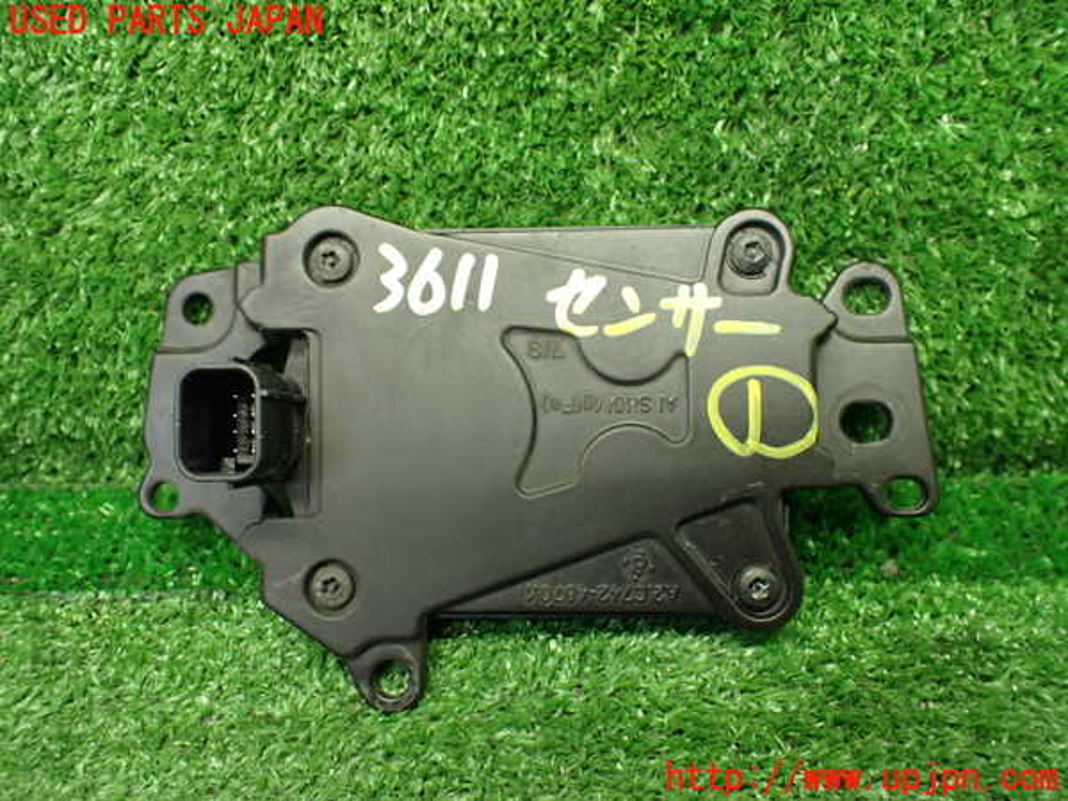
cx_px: 534
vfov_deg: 46.8
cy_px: 400
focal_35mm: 30
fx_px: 926
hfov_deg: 60.0
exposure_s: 1/100
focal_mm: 5.4
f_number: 2.3
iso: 800
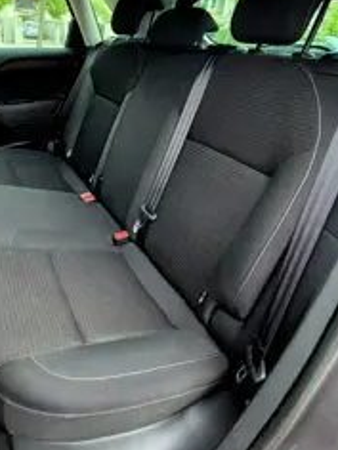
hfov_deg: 60.1
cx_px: 122
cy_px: 177
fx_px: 286
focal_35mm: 22
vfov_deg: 75.4
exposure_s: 1/50
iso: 500
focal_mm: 2.2
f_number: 2.2
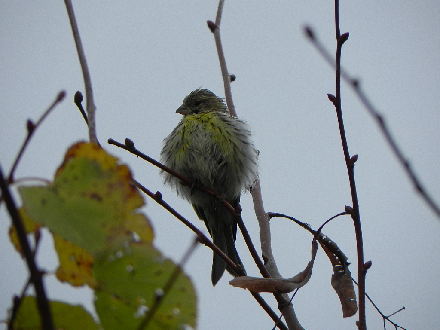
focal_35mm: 678
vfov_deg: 2.2
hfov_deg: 2.9
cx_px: 220
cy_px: 165
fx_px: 8618
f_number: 6.3
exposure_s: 1/353
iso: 160
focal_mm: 120
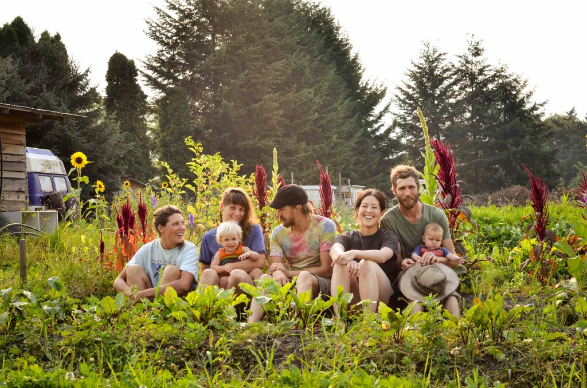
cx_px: 294
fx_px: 854
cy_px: 194
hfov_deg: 37.9
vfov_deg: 25.6
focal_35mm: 52
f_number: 8
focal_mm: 35
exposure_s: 1/250
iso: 200
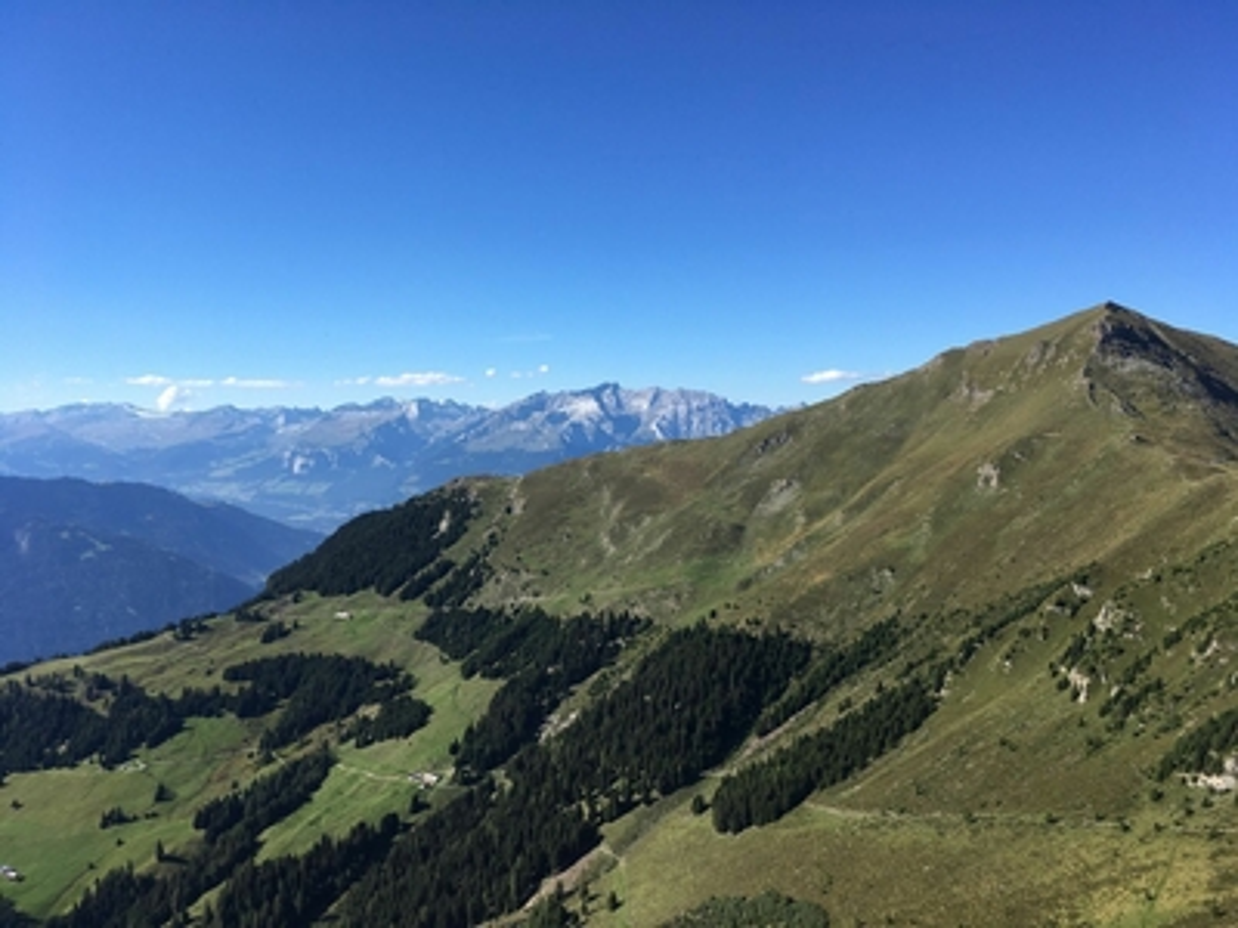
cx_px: 619
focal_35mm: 29
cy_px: 464
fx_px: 1037
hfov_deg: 61.7
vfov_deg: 48.2
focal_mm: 4.15
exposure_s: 1/1374
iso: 25
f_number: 2.2
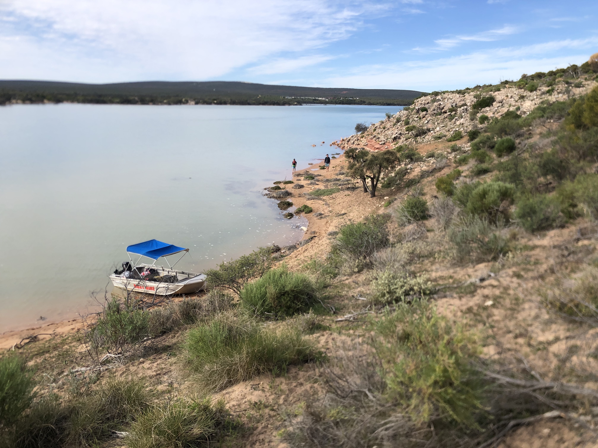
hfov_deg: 63.4
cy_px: 224
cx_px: 299
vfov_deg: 49.7
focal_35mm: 28
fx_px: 484
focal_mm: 3.99
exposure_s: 1/1919
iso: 20
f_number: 1.8
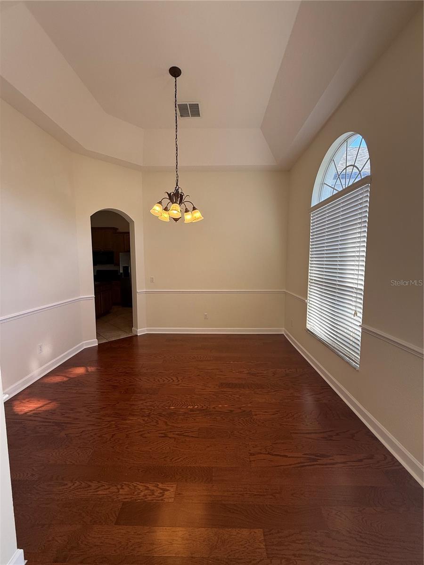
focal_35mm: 14
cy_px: 282
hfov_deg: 85.7
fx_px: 229
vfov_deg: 102.1
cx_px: 212
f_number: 2.2
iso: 64
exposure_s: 1/117
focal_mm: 2.22
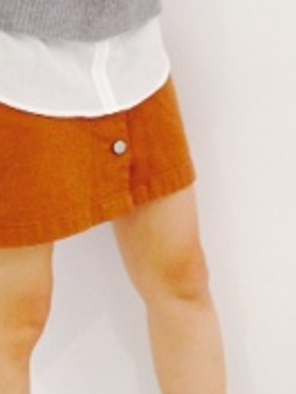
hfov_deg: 12.3
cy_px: 7
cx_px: 218
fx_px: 1368
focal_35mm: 120
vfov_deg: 16.1
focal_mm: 4.12
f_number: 2.4
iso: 125
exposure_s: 1/20
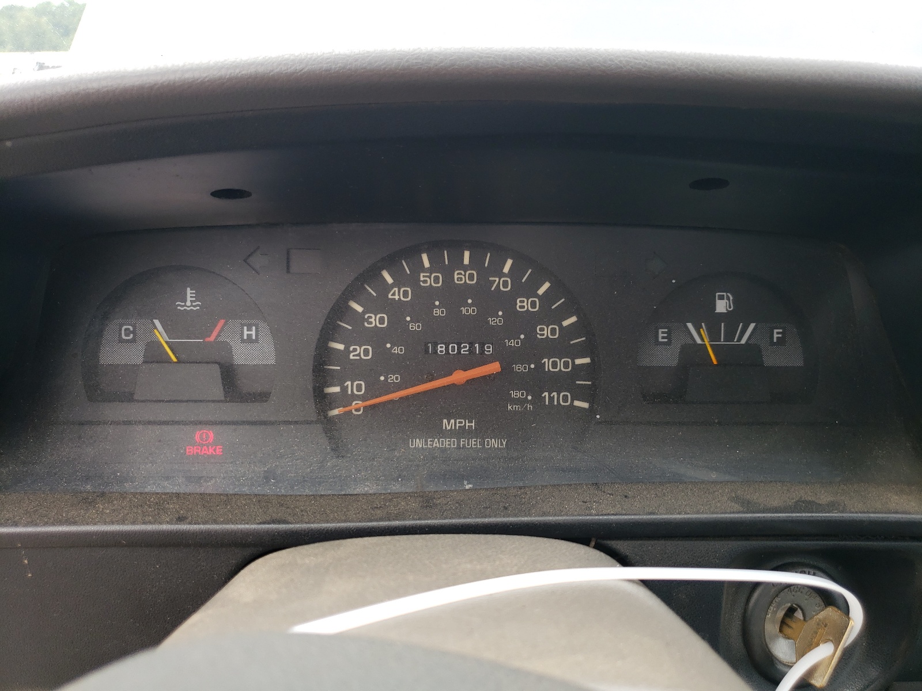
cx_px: 461
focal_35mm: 26
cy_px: 346
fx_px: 693
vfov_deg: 53.1
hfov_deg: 67.3
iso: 50
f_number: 1.5
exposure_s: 1/145
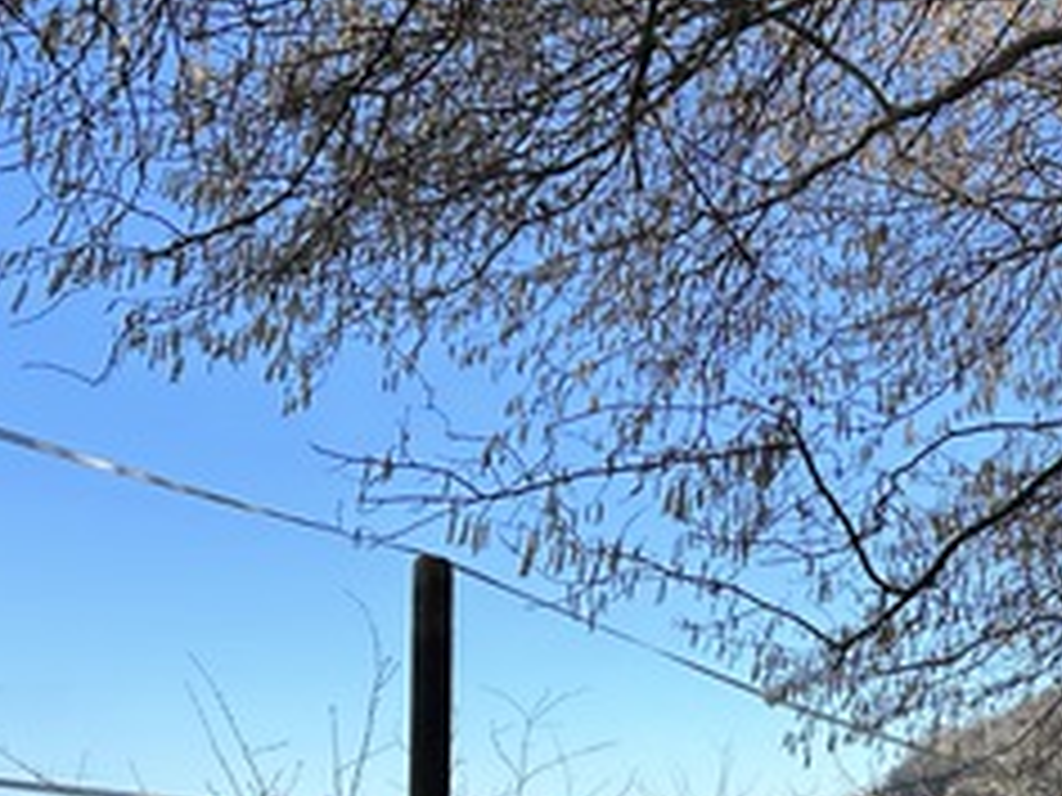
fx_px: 1871
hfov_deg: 29.3
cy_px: 796
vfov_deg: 23.1
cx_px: 1102
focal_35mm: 61
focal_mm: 6.86
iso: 80
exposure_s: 1/1880
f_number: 1.78
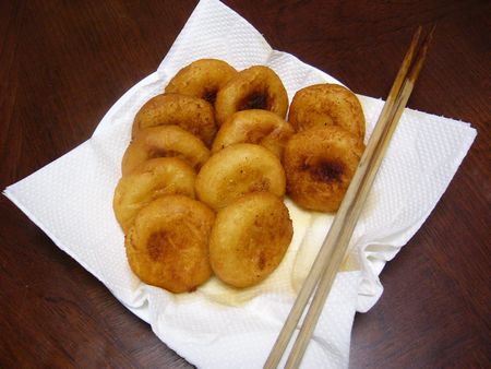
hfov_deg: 52.6
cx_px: 246
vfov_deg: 40.7
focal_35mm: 35
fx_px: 497
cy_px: 184
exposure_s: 1/15
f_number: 2.8
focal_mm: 5.8
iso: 200
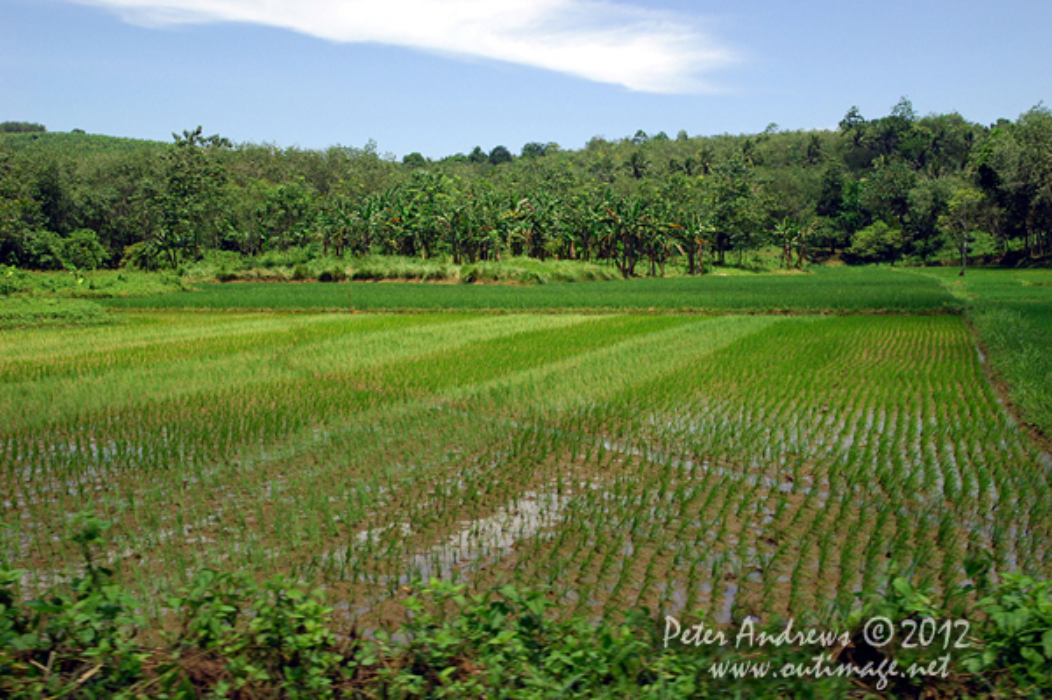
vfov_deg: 34.2
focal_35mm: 39
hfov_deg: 49.6
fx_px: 1139
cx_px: 526
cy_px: 350
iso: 400
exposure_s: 1/500
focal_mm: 26
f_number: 10
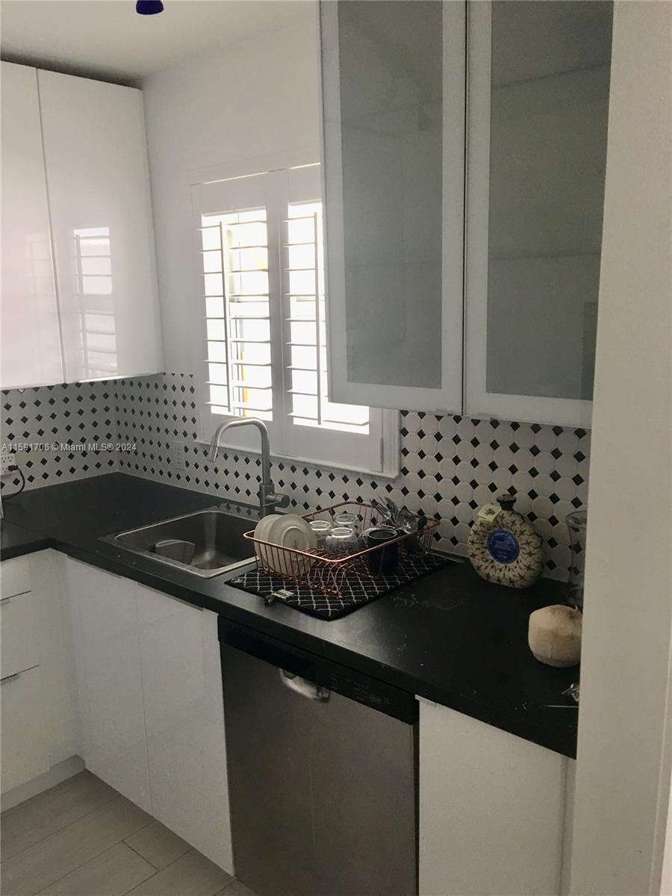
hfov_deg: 48.2
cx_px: 336
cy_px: 448
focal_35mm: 29
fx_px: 751
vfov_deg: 61.7
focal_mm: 4.15
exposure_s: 1/15
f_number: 2.2
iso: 40
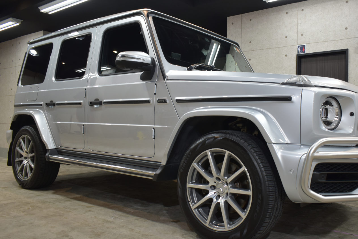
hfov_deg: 58.4
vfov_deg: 41.1
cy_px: 115
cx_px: 208
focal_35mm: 32
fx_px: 318
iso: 400
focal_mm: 18
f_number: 3.5
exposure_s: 1/125
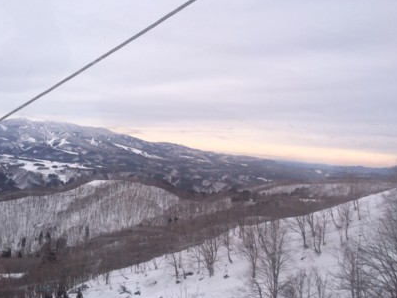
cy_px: 149
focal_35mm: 34
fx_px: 390
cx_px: 196
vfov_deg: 41.8
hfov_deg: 53.9
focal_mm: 4.12
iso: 32
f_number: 2.2
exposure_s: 1/1026
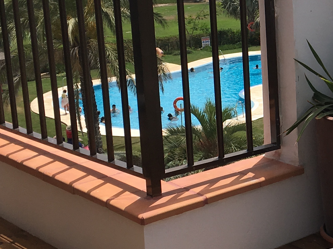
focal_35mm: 90
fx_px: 866
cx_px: 401
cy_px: 72
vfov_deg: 16.4
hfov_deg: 20.4
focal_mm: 4.15
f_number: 2.2
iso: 25
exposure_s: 1/2262
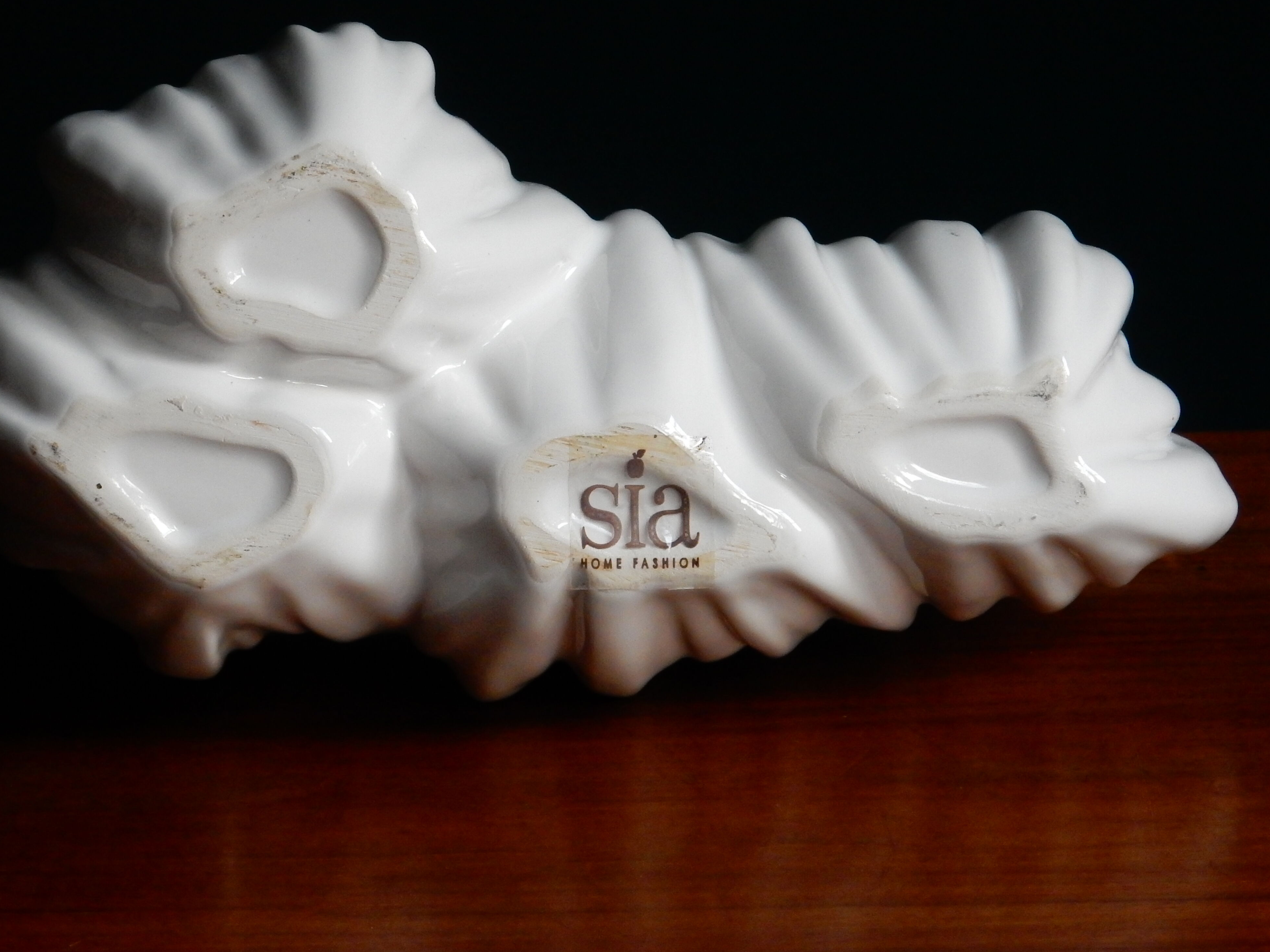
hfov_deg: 16.8
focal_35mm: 117
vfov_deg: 12.7
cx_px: 609
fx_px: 4292
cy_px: 415
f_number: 5.3
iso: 720
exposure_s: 1/50
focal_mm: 17.6
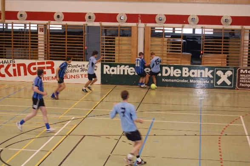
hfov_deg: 26.0
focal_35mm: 78
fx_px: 541
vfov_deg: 17.4
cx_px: 125
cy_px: 83
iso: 1250
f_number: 5.6
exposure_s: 1/60
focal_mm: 52
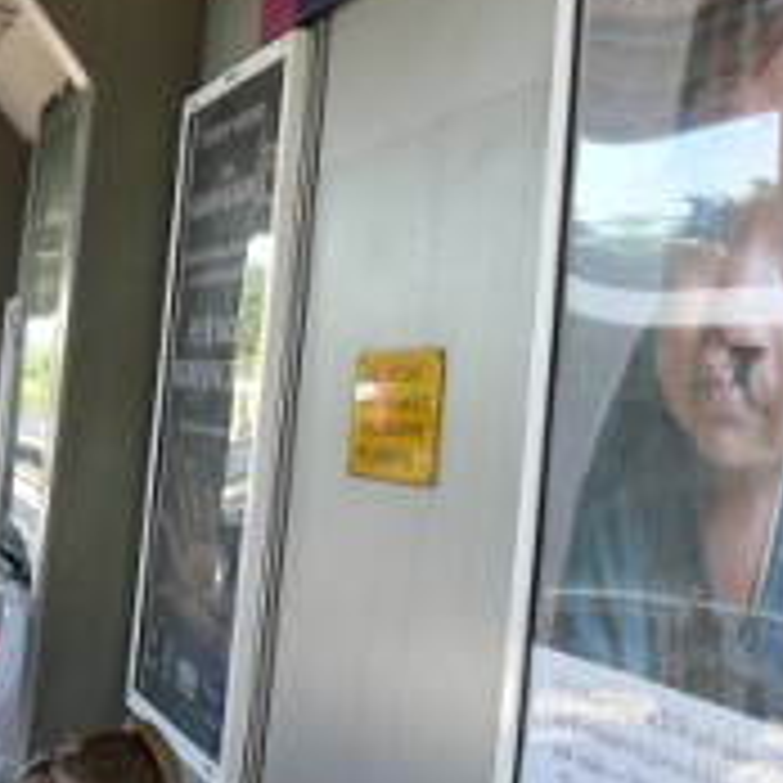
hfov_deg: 23.7
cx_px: 86
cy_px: 212
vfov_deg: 24.1
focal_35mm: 71
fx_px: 1817
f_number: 3.2
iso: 100
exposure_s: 1/100
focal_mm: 7.4
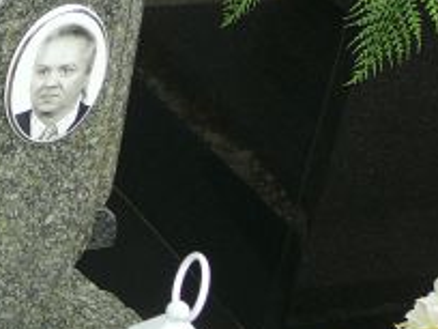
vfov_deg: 9.6
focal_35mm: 154
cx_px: -234
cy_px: -22
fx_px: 1949
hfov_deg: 12.2
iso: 80
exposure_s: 1/250
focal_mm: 7.3
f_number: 3.4
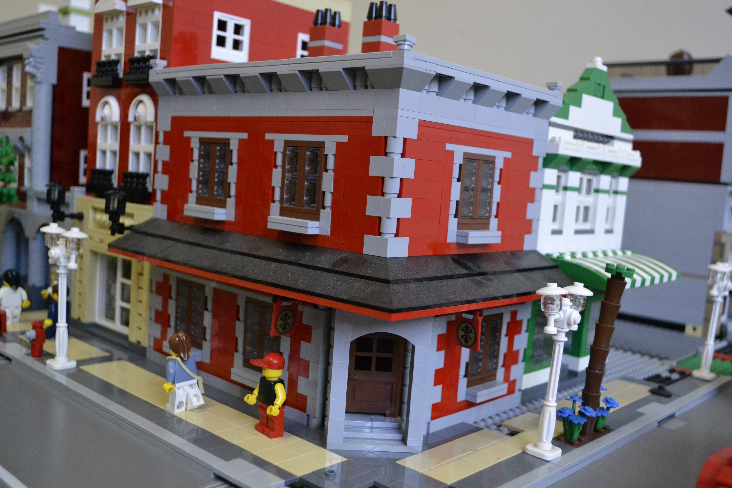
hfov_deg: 53.1
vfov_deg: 36.9
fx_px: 732
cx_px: 366
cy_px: 244
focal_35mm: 36
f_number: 4
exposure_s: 1/60
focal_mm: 24
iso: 2800
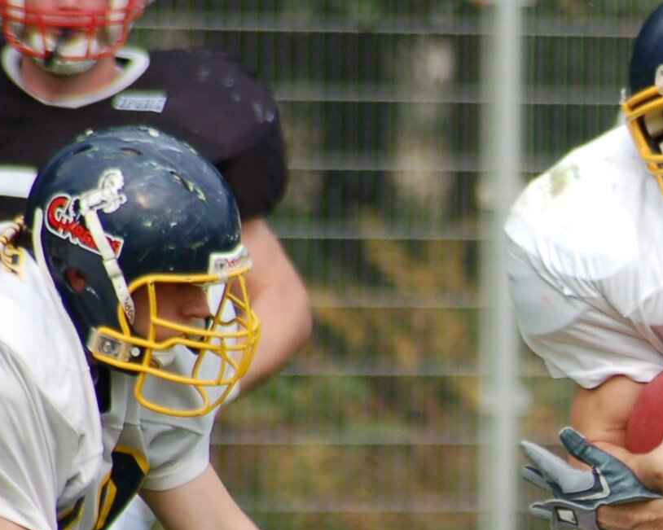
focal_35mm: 836
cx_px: 876
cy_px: 554
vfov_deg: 1.9
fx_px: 16402
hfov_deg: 2.3
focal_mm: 220
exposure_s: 1/640
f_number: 5.3
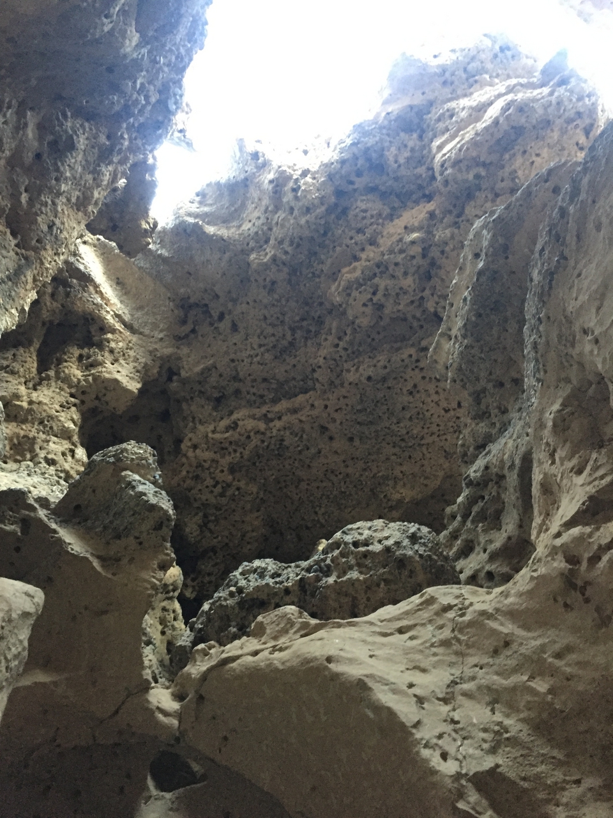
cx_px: 306
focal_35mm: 29
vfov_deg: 61.7
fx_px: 685
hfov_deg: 48.2
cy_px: 409
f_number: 2.2
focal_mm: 4.15
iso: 500
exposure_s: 1/17
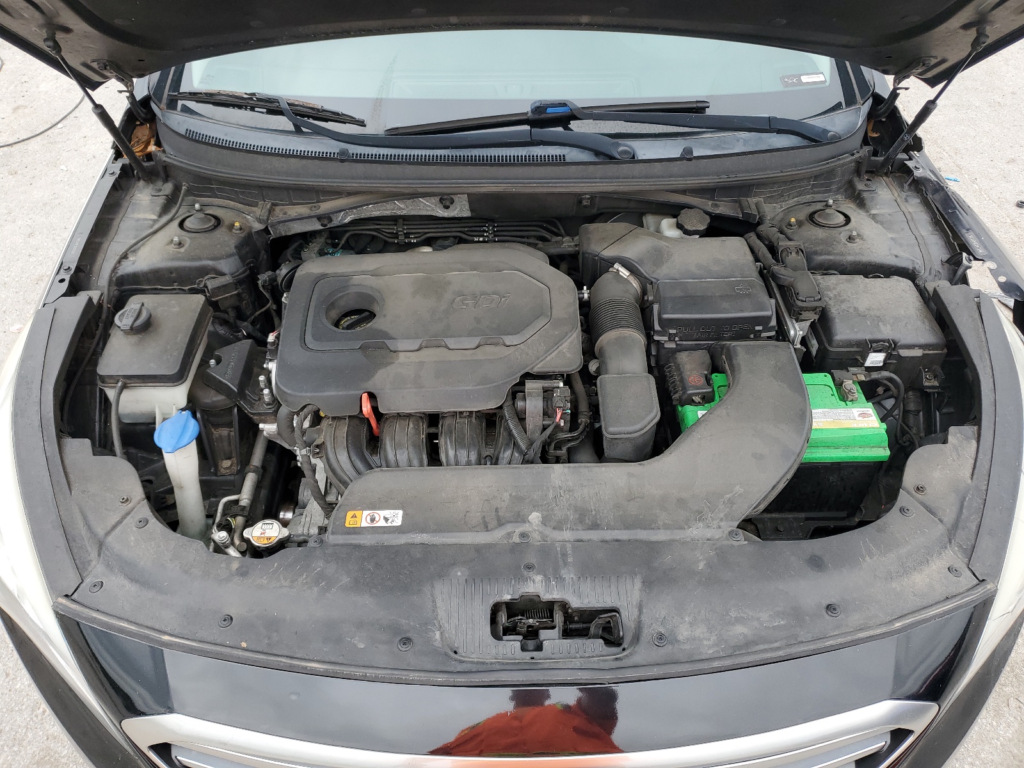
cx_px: 512
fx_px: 769
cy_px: 384
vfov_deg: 53.1
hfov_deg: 67.3
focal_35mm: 26
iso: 50
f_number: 1.5
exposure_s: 1/556
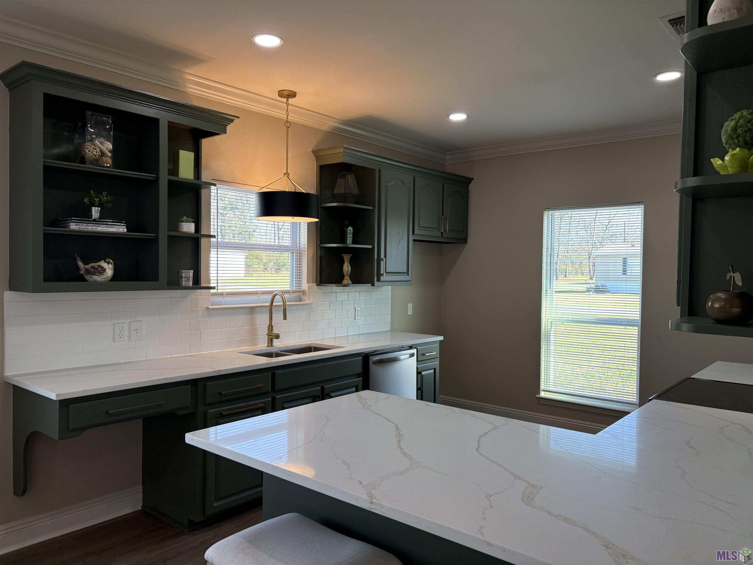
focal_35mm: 26
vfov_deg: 53.1
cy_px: 282
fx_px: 566
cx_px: 376
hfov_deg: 67.3
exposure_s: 1/158
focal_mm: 5.96
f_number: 1.6
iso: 80
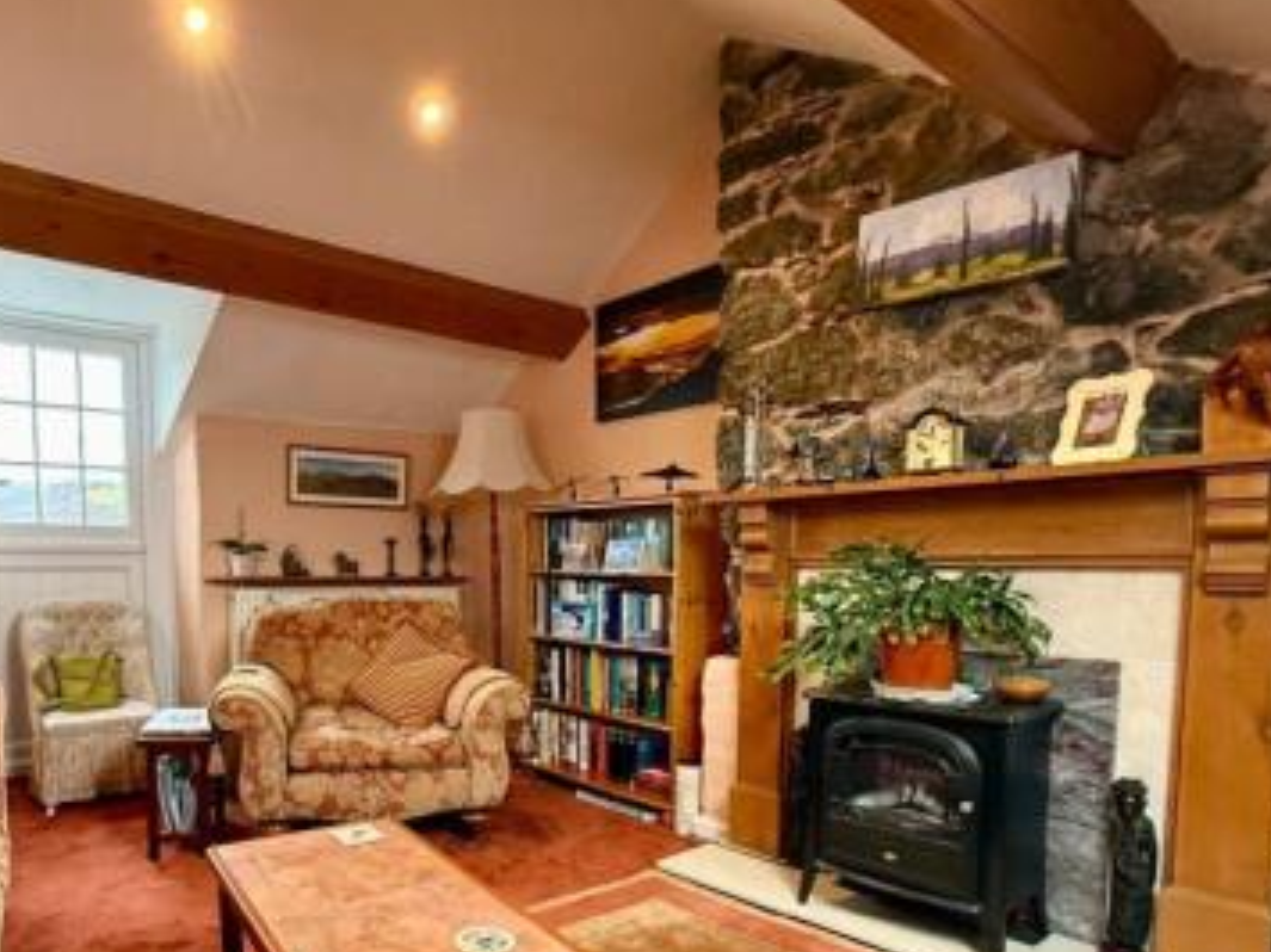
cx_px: 446
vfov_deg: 57.5
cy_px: 639
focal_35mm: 23
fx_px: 844
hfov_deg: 72.2
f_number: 2.2
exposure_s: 1/50
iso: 320
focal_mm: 2.22
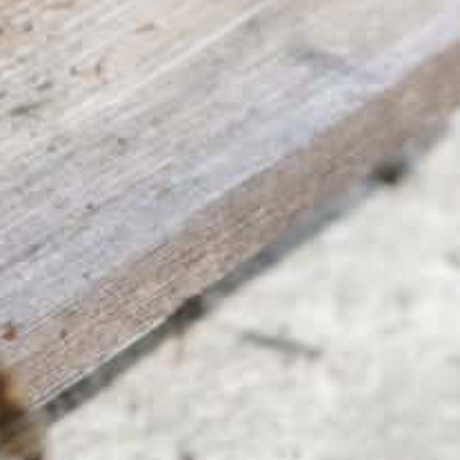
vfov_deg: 10.2
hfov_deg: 10.2
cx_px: -113
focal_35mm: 168
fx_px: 2526
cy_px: -170
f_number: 2.8
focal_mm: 26
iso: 200
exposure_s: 1/1000
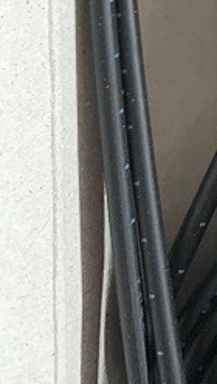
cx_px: 453
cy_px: -227
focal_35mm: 92
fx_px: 939
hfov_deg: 11.6
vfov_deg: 19.5
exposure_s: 1/30
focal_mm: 4.25
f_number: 1.8
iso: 500
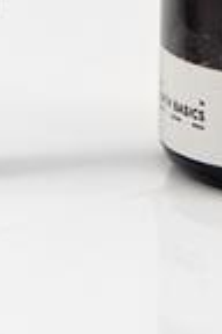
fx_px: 5587
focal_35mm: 604
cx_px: 262
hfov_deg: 2.3
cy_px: -575
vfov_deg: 3.4
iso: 50
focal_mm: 85
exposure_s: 1/160
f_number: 6.3
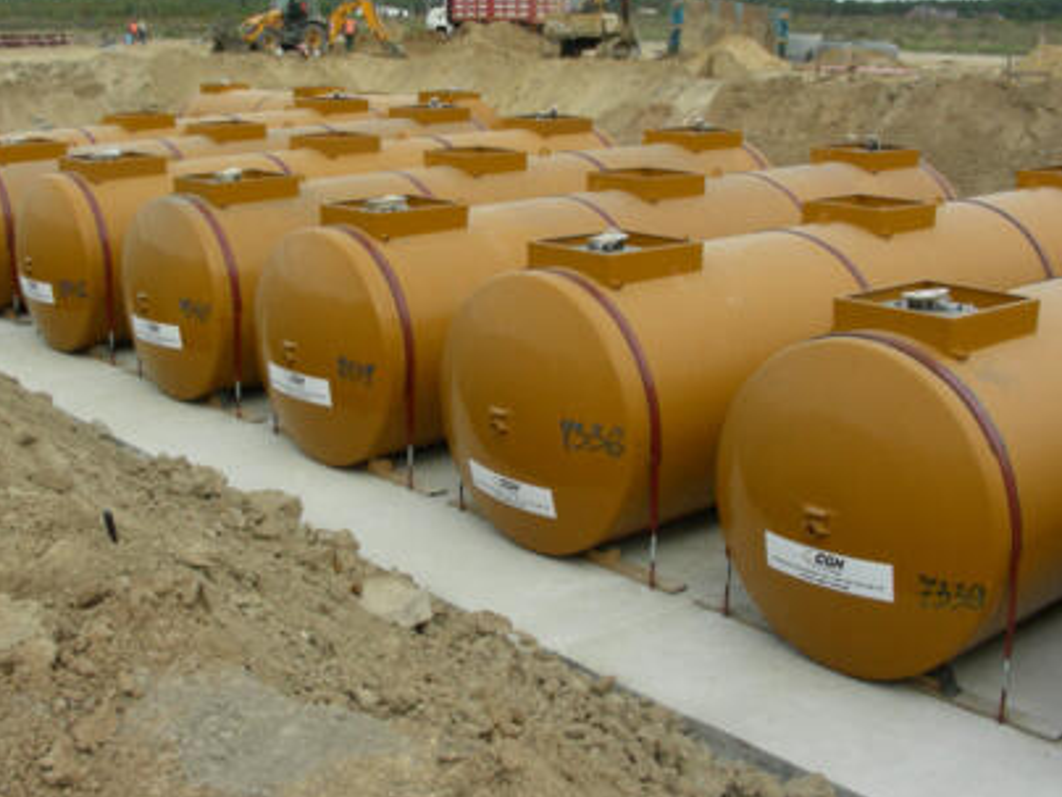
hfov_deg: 40.4
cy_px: 327
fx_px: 1442
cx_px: 499
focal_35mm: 47
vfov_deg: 30.8
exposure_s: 1/266
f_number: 4
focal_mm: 6.3
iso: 50
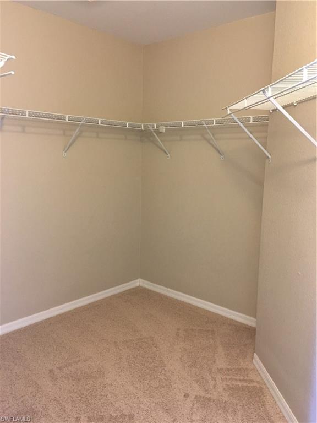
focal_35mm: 29
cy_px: 212
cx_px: 158
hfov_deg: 48.2
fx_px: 354
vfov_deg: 61.7
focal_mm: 4.15
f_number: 2.2
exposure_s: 1/4
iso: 50
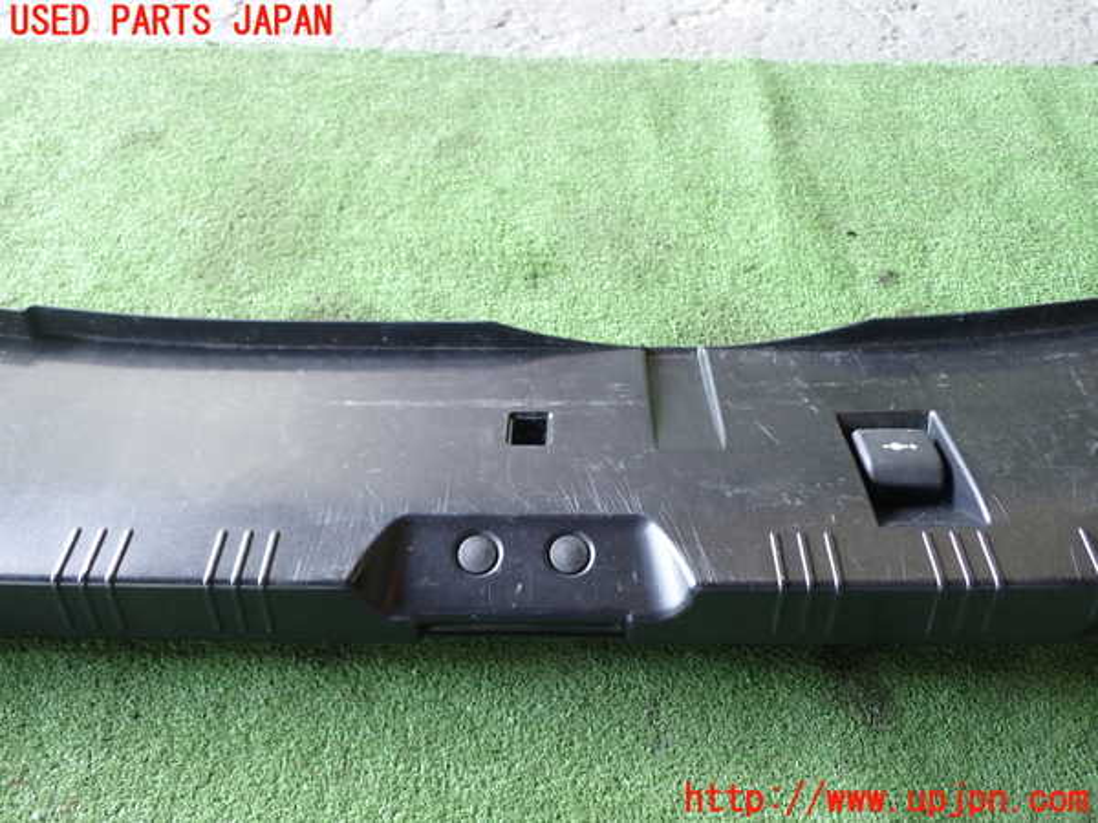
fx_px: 952
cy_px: 412
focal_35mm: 30
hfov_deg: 60.0
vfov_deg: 46.8
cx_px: 549
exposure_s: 1/30
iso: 200
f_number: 2.3
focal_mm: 5.4
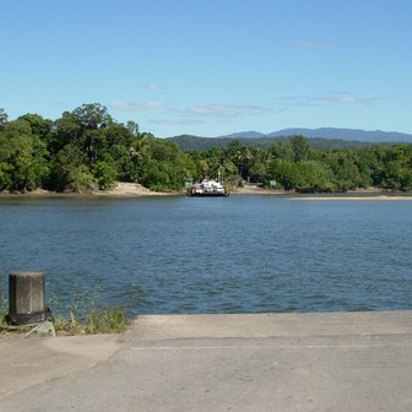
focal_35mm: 60
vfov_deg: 28.6
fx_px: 808
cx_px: 277
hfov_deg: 28.4
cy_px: 181
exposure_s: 1/767
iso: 79
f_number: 4.8
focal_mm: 7.8
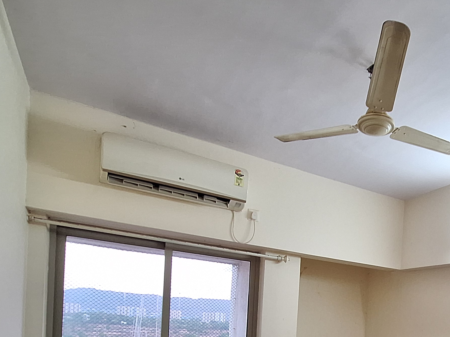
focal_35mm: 29
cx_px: 374
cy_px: 341
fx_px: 377
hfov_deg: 56.1
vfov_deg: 41.5
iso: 160
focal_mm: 1.74
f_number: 2.2
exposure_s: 1/50
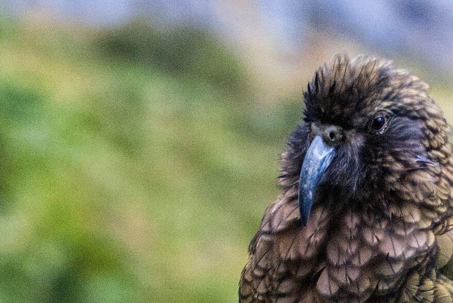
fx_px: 5986
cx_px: 429
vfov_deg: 2.9
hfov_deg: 4.3
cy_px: 365
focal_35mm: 475
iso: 800
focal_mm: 116
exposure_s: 1/50
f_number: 5.6
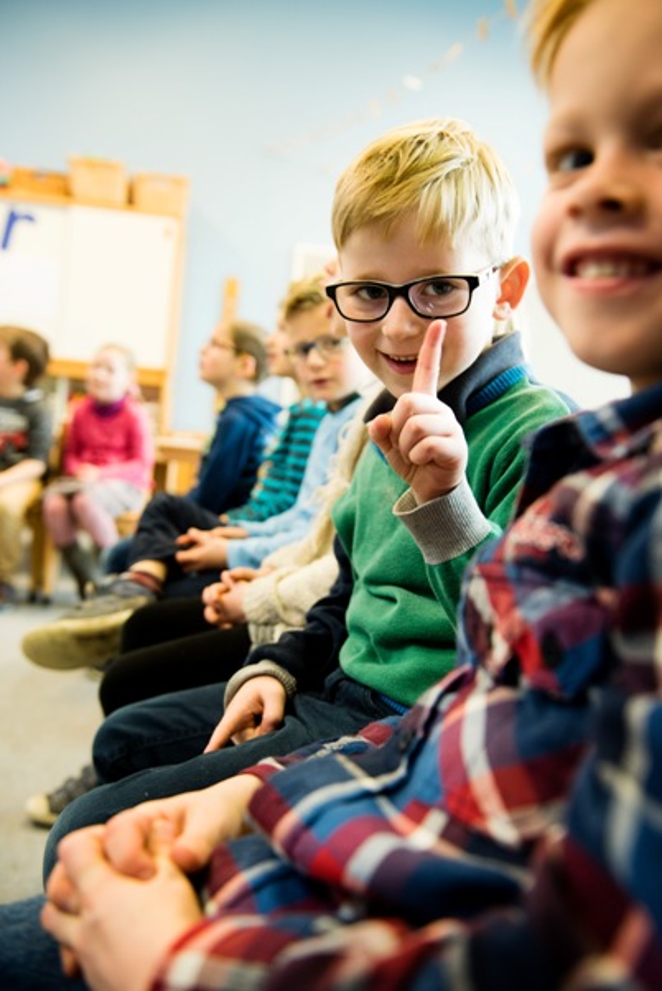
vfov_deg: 58.7
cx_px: 331
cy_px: 496
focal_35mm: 32
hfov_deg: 41.2
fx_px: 882
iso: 800
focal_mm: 32
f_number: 3.3
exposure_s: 1/30
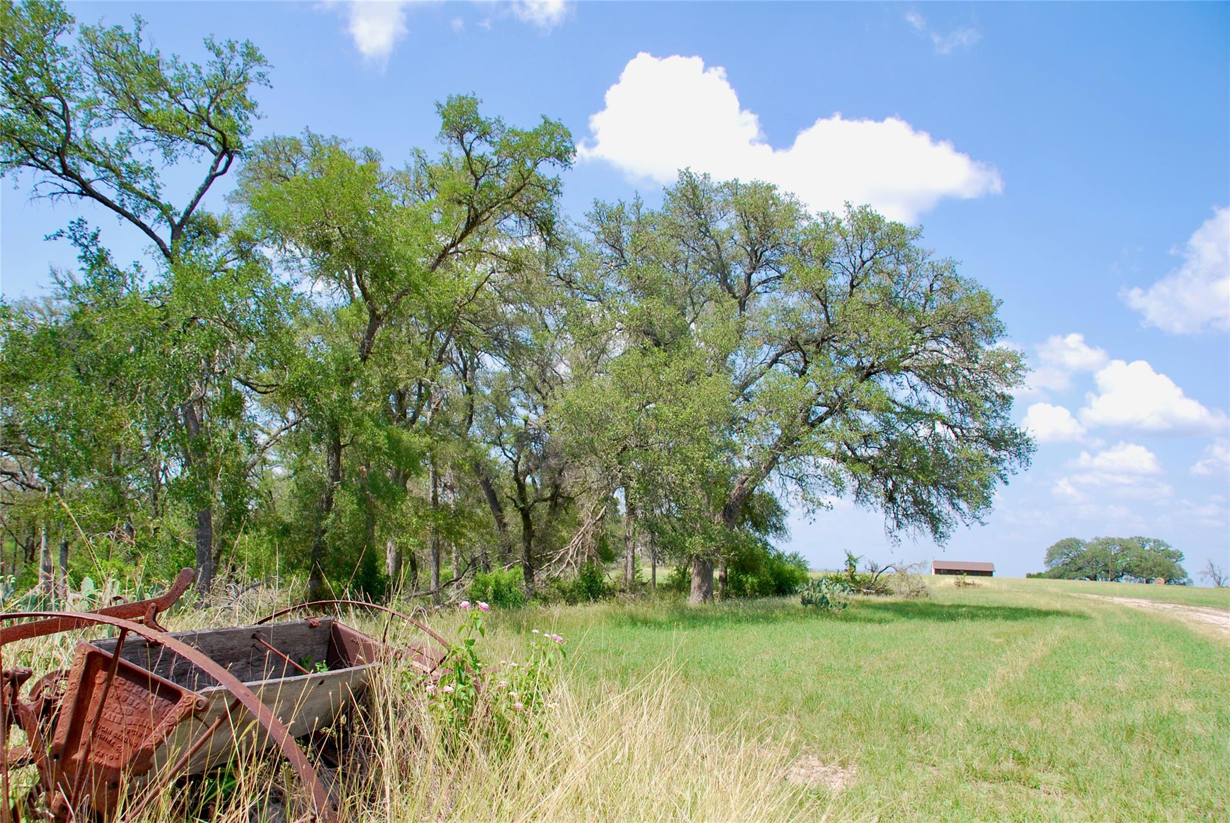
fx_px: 923
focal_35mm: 27
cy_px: 412
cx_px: 615
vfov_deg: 48.0
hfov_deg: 67.3
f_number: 7.1
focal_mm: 18
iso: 100
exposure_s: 1/200
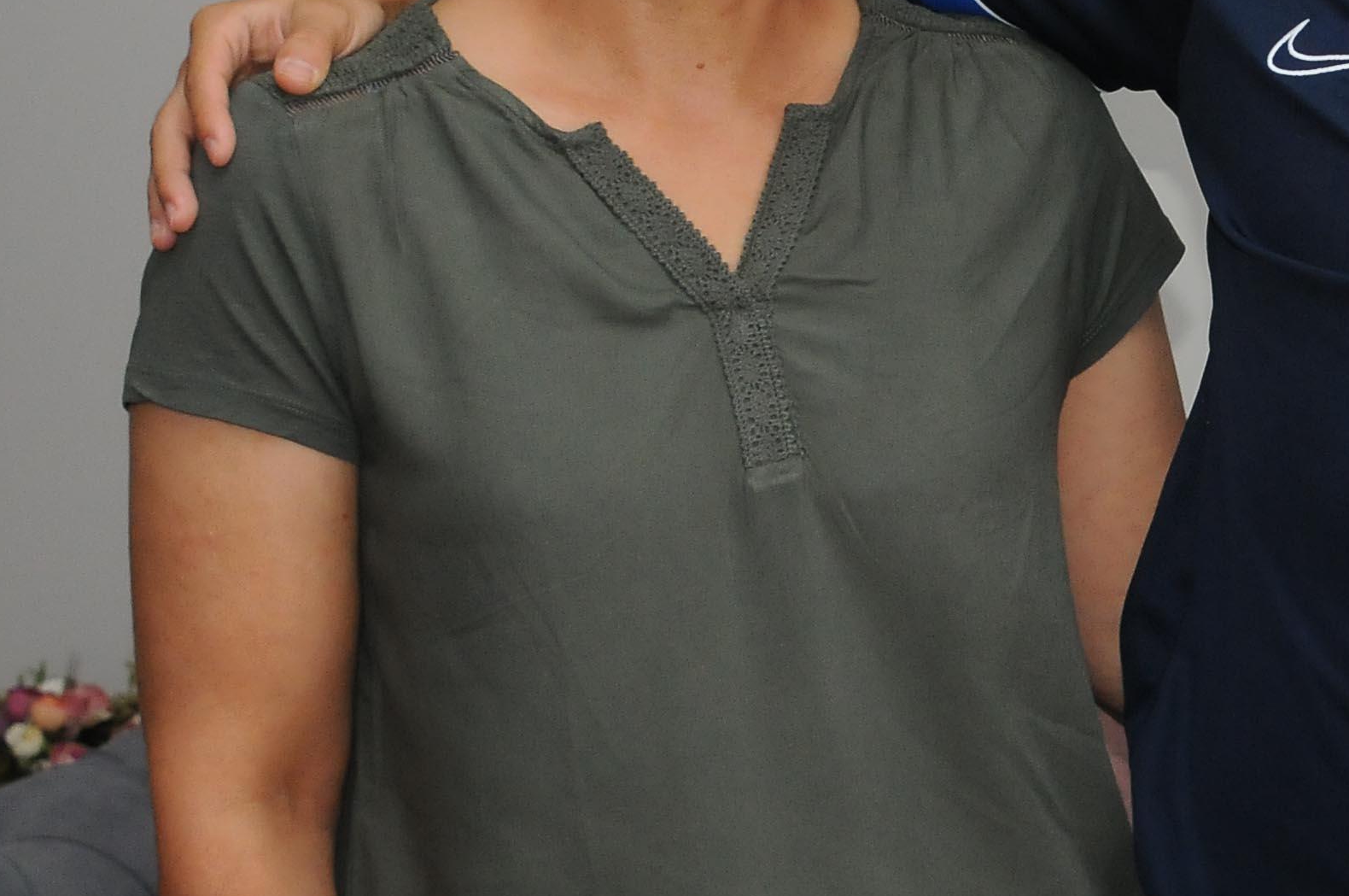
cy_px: 129
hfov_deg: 17.3
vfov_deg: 11.9
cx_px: 1521
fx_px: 4266
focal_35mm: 114
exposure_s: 1/60
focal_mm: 28
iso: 800
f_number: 5
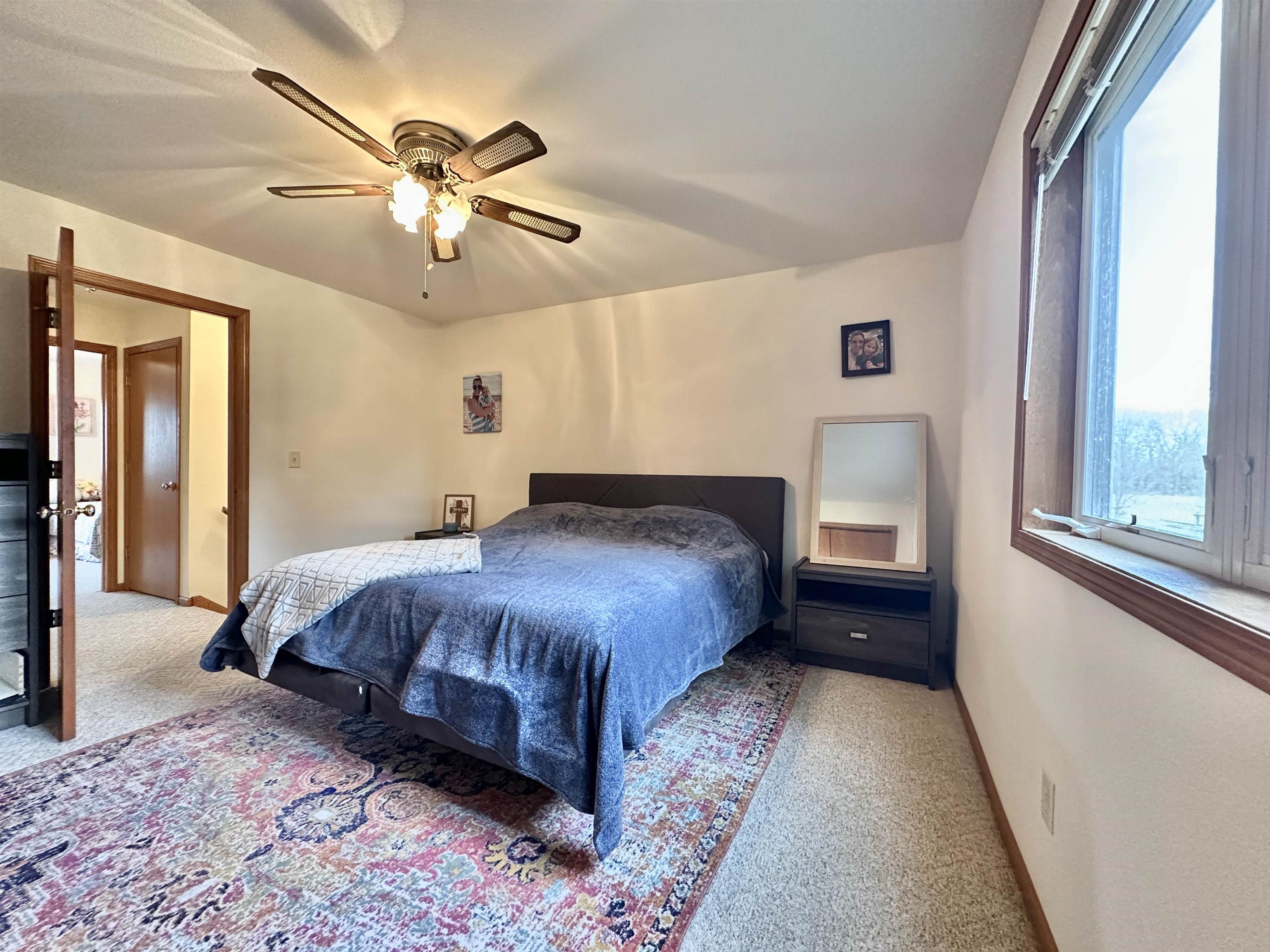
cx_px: 635
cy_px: 476
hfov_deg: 102.1
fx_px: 514
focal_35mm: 14
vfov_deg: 85.7
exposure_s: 1/60
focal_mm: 2.22
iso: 640
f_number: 2.2
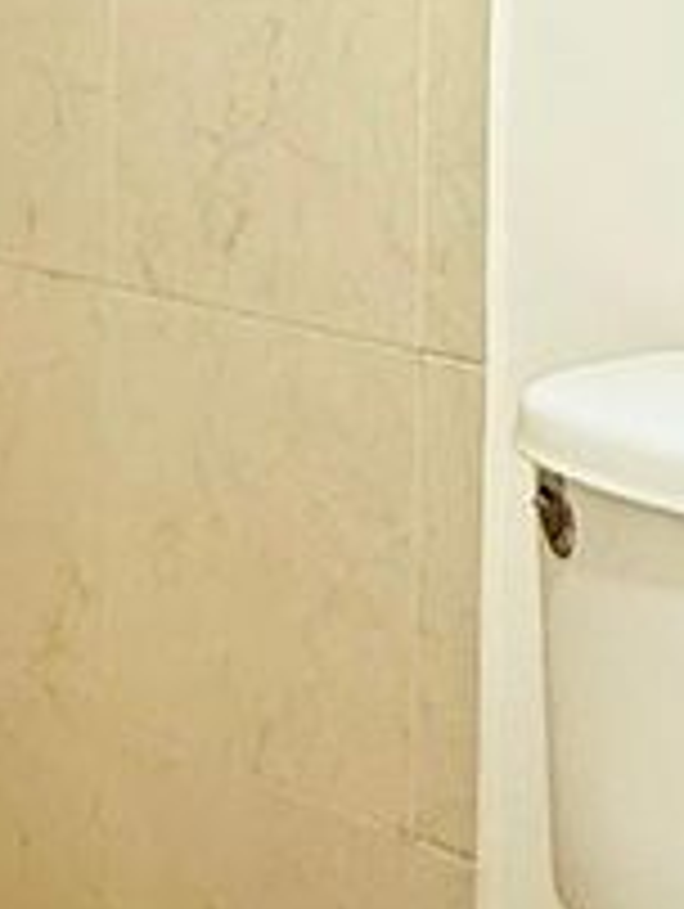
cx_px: 634
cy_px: -126
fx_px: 2182
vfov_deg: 22.1
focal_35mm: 83
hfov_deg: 17.5
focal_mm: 2.22
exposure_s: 1/60
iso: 500
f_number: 2.2
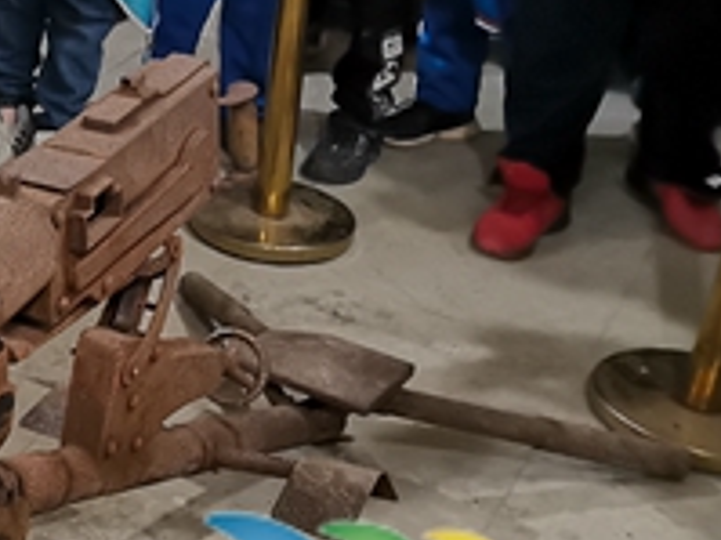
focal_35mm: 87
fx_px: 1811
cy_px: -4
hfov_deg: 20.8
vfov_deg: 16.6
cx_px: -178
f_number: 1.8
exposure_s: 1/50
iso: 500
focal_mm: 5.4
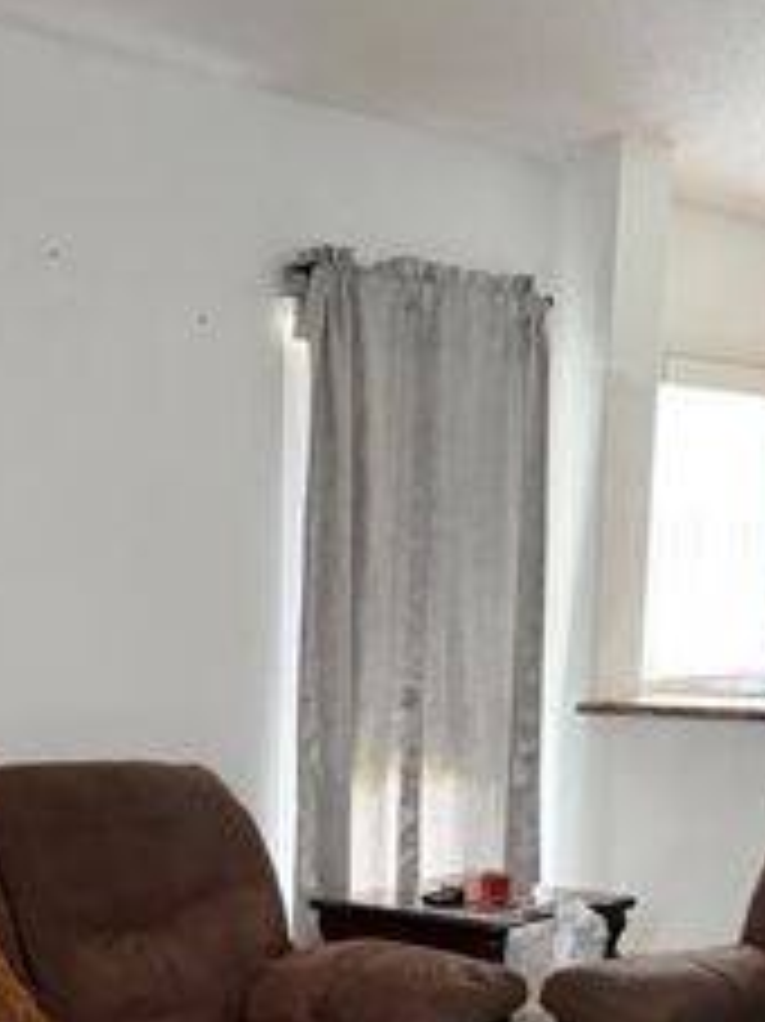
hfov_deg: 23.7
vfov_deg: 29.2
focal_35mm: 61
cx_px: 182
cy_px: 1072
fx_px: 1799
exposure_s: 1/44
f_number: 1.6
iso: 500
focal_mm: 5.96
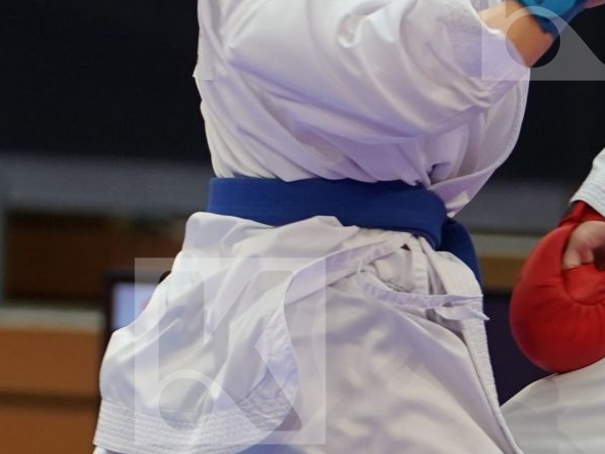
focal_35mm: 632
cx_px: 230
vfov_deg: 2.4
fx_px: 11052
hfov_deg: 3.1
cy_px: -12
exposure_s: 1/1000
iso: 1600
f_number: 2.8
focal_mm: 144
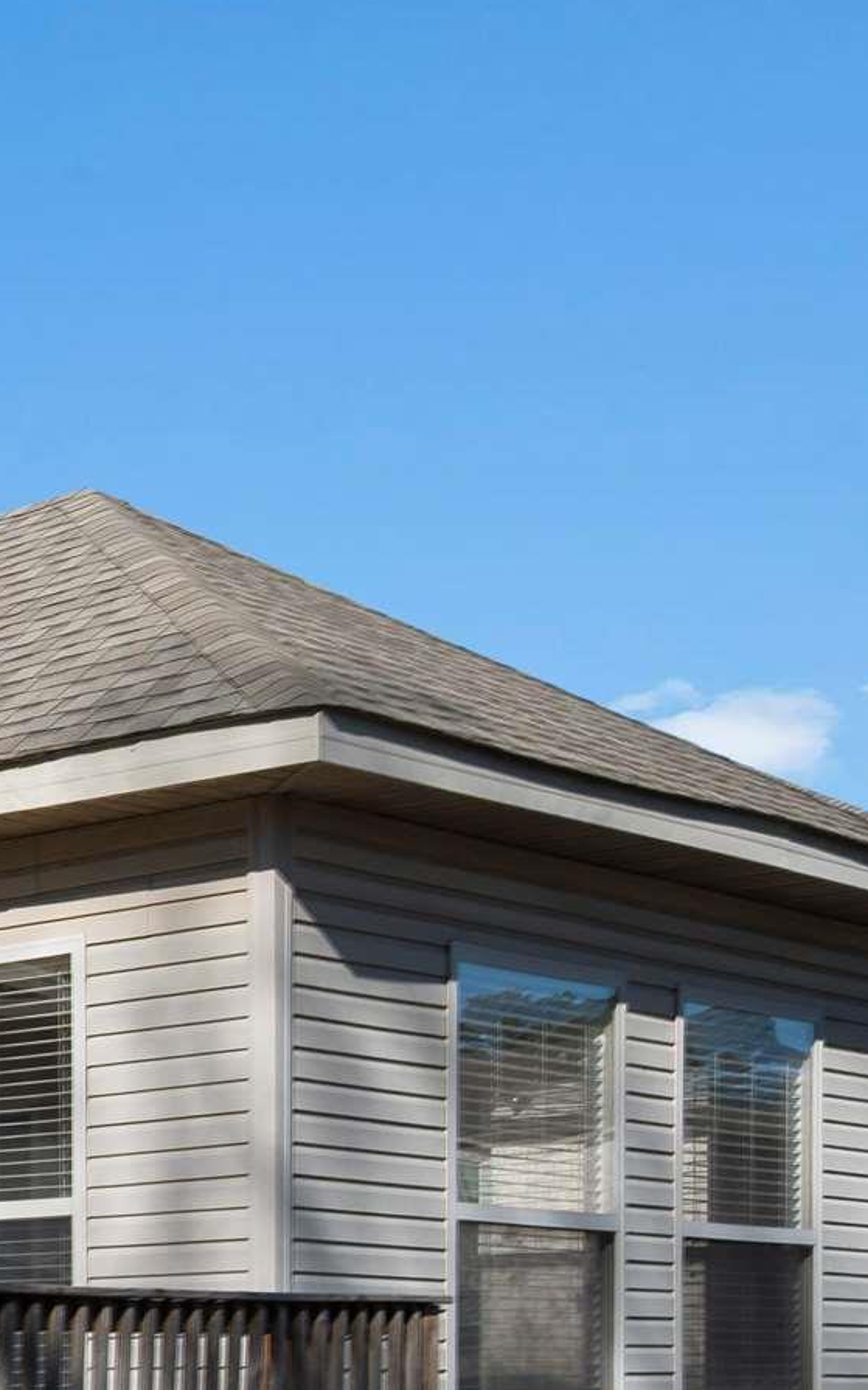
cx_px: -702
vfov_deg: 28.7
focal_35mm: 70
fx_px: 2651
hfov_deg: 15.8
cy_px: 1135
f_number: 6.3
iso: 100
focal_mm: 20
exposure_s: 1/160
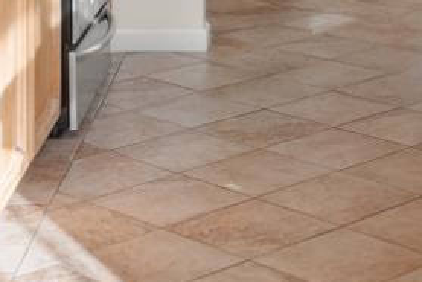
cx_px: 324
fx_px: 1396
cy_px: -227
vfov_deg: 10.8
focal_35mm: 119
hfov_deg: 17.1
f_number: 9
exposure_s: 1/5
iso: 250
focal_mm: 22
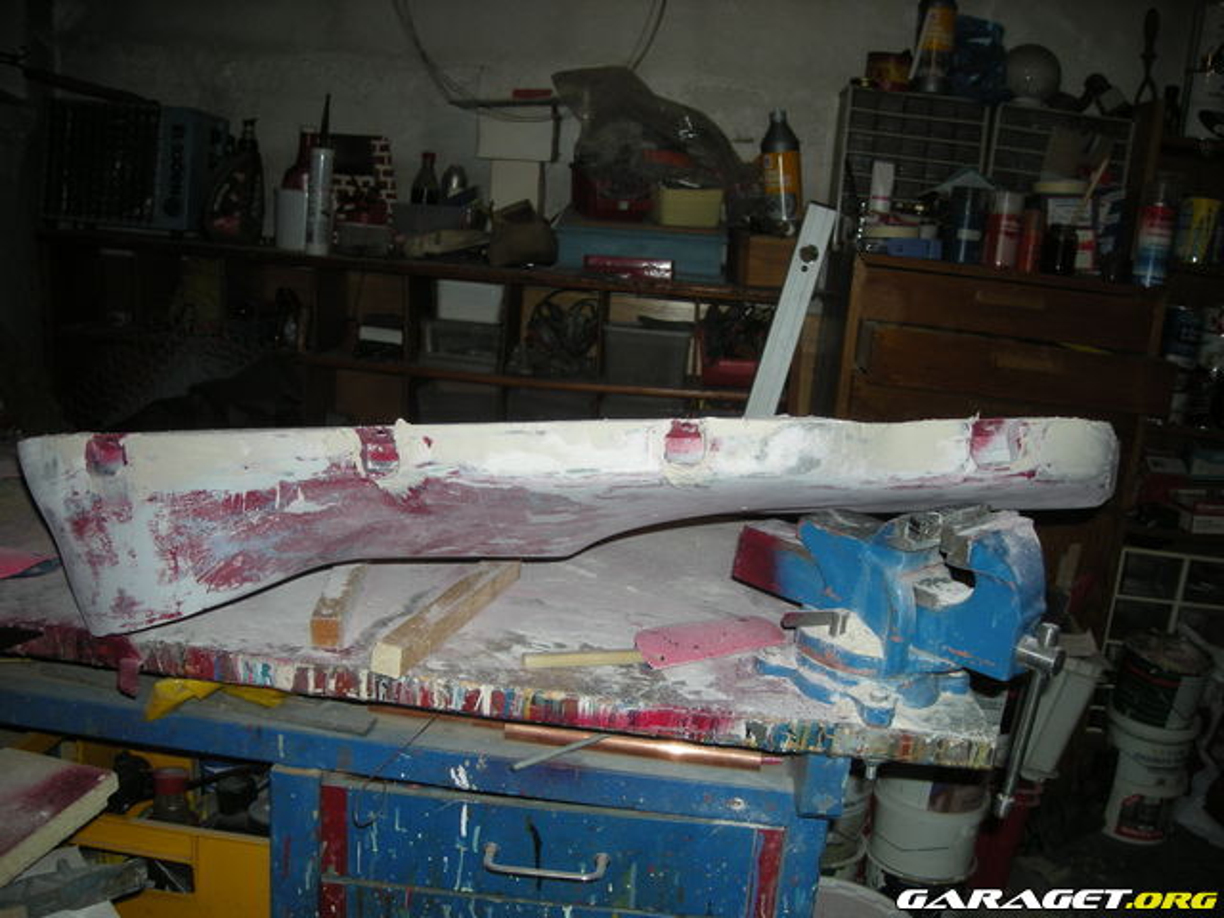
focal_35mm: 35
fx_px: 1238
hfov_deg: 52.6
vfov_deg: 40.7
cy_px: 459
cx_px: 612
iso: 50
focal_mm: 5.7
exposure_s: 1/60
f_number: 2.8
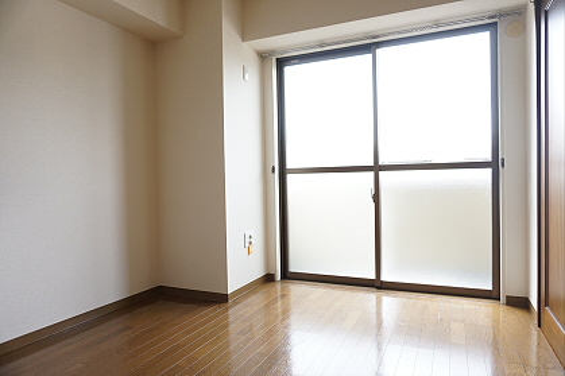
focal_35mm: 24
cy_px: 188
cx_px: 282
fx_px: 376
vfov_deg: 53.1
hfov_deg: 73.8
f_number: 4
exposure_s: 1/160
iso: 640
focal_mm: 16
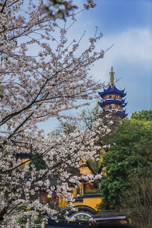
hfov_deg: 19.4
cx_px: 76
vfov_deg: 28.9
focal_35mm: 70
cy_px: 114
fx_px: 444
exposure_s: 1/25
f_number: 11
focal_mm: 70
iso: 200
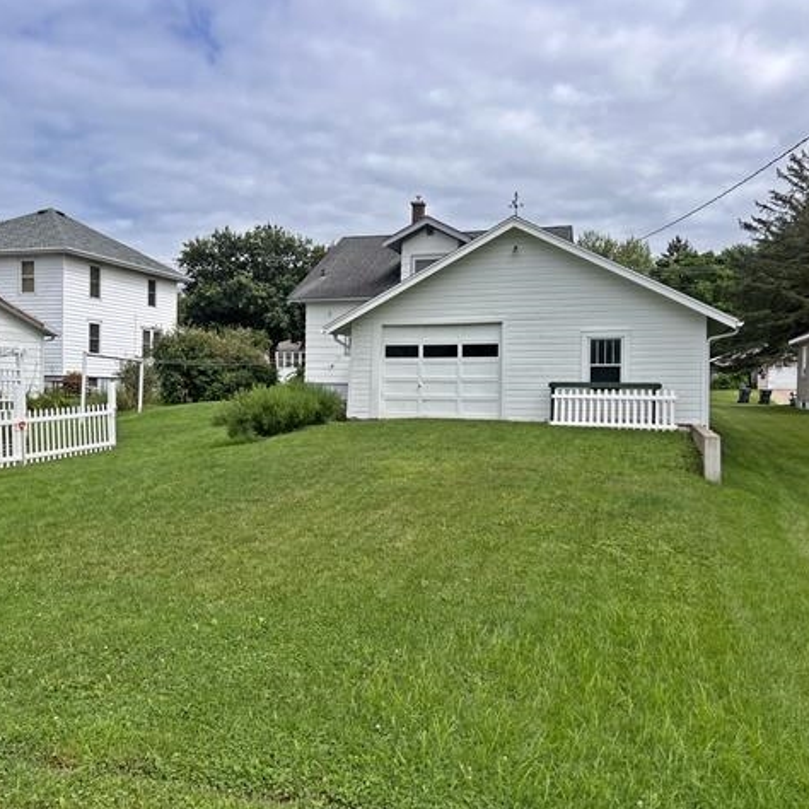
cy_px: 403
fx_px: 820
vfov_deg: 52.5
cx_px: 362
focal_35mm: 31
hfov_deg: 52.4
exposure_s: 1/4831
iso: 50
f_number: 1.5
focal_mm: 5.7
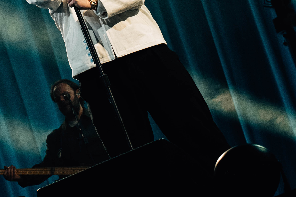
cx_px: 93
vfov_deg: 6.5
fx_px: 1735
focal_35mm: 211
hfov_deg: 9.7
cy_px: -27
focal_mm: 75
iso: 2500
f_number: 5
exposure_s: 1/200
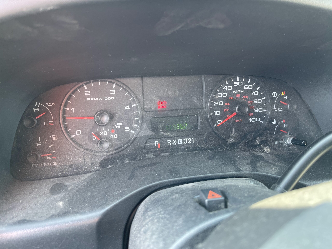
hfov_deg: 67.3
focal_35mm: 26
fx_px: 249
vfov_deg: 53.1
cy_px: 124
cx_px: 166
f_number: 1.6
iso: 125
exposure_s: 1/110
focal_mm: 5.1
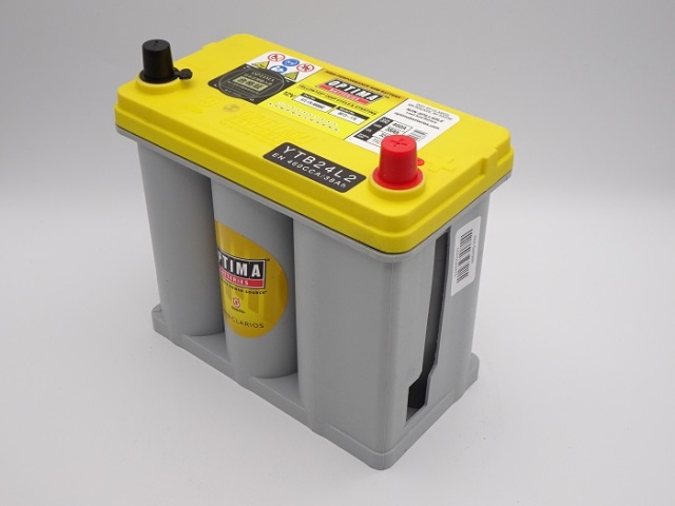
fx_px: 897
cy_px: 253
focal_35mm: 46
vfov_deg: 31.5
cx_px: 338
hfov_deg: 41.2
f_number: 4.5
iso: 125
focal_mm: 7.87
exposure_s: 1/50
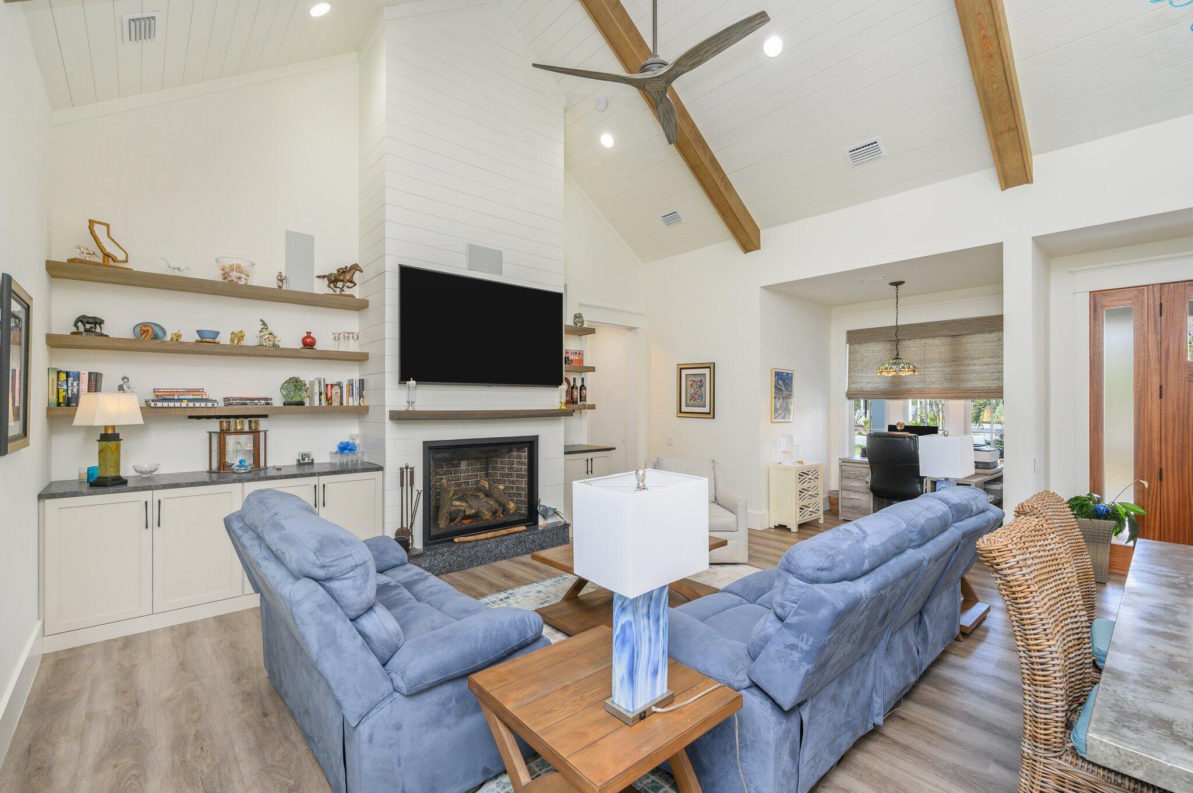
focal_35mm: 16
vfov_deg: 75.4
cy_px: 396
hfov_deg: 98.6
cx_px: 596
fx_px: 513
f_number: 7.1
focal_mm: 15.5
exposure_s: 1/30
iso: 500
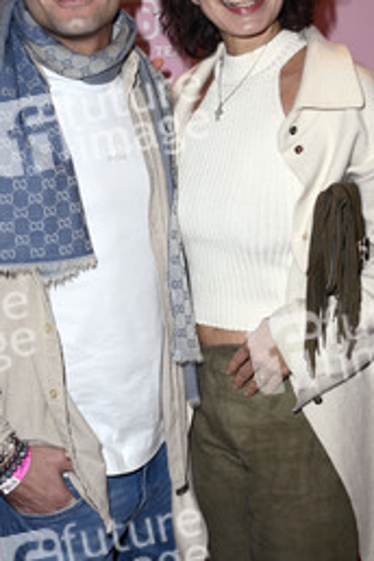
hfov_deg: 20.9
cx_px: 161
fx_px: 1013
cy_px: 235
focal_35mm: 65
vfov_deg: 30.9
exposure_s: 1/200
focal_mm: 42
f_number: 5.6
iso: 800
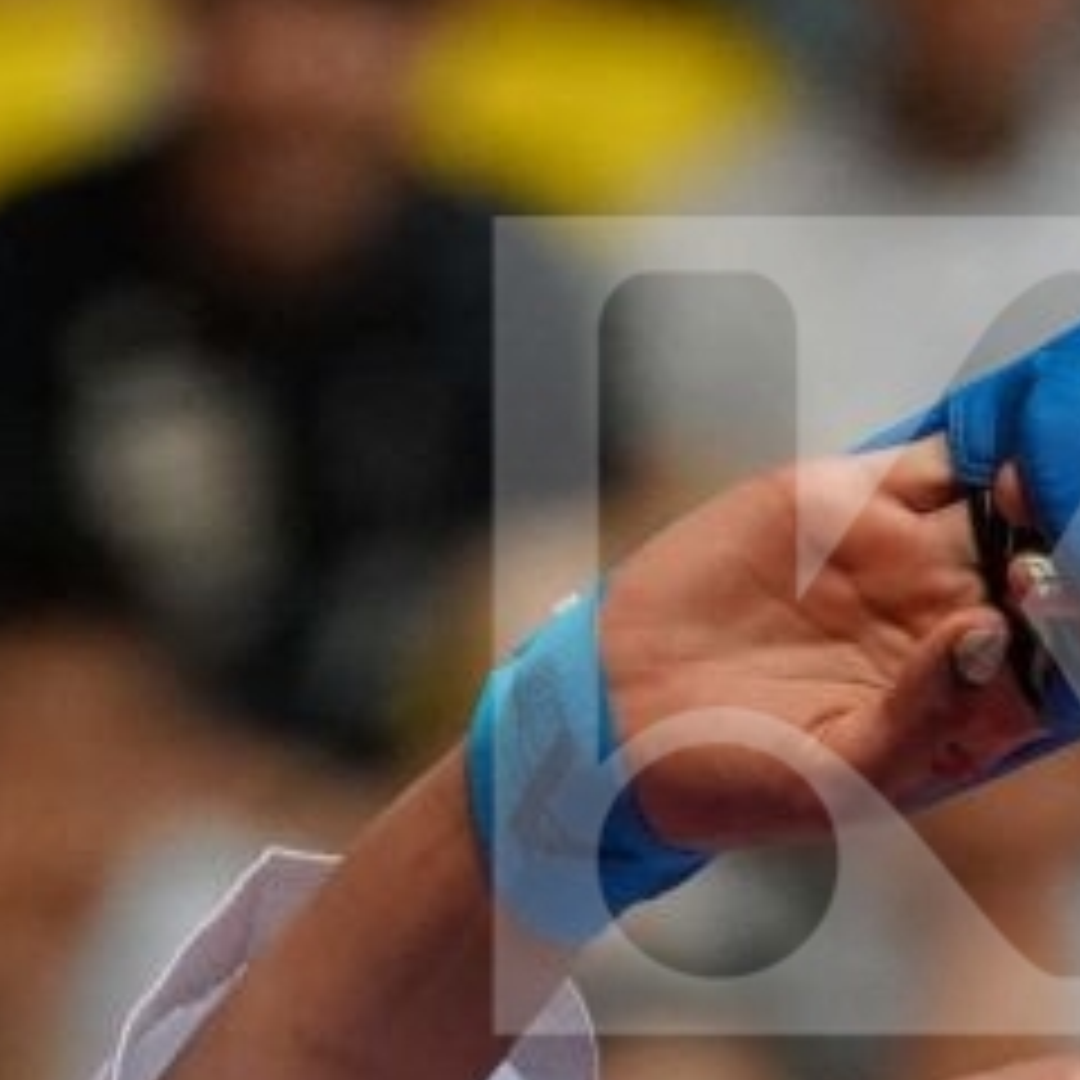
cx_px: 914
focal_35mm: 1264
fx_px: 44617
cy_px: 2218
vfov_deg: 1.4
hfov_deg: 1.4
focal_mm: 198
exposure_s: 1/1000
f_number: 2.8
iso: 4000
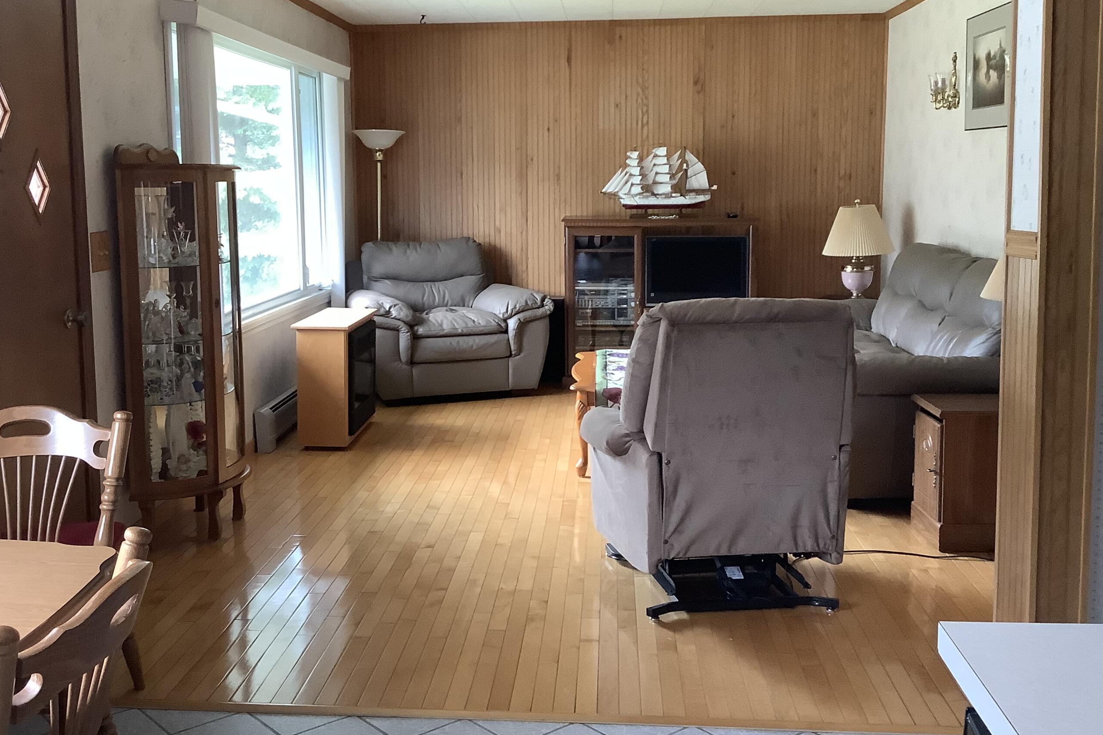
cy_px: 299
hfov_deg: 50.7
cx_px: 523
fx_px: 1164
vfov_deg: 35.0
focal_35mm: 38
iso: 200
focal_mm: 3.3
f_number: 2.4
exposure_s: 1/60
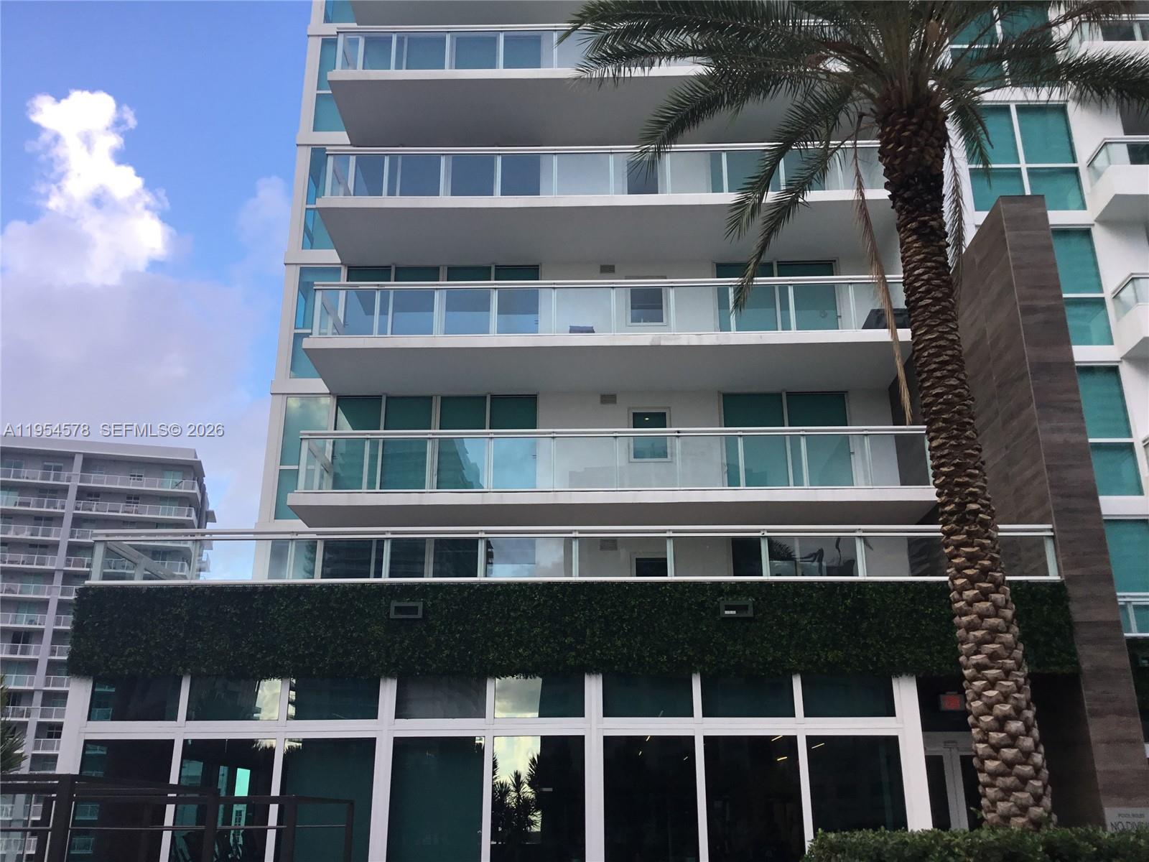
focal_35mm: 31
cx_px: 574
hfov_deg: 58.4
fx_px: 1029
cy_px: 431
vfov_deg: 45.4
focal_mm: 3.3
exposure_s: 1/260
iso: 25
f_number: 2.4
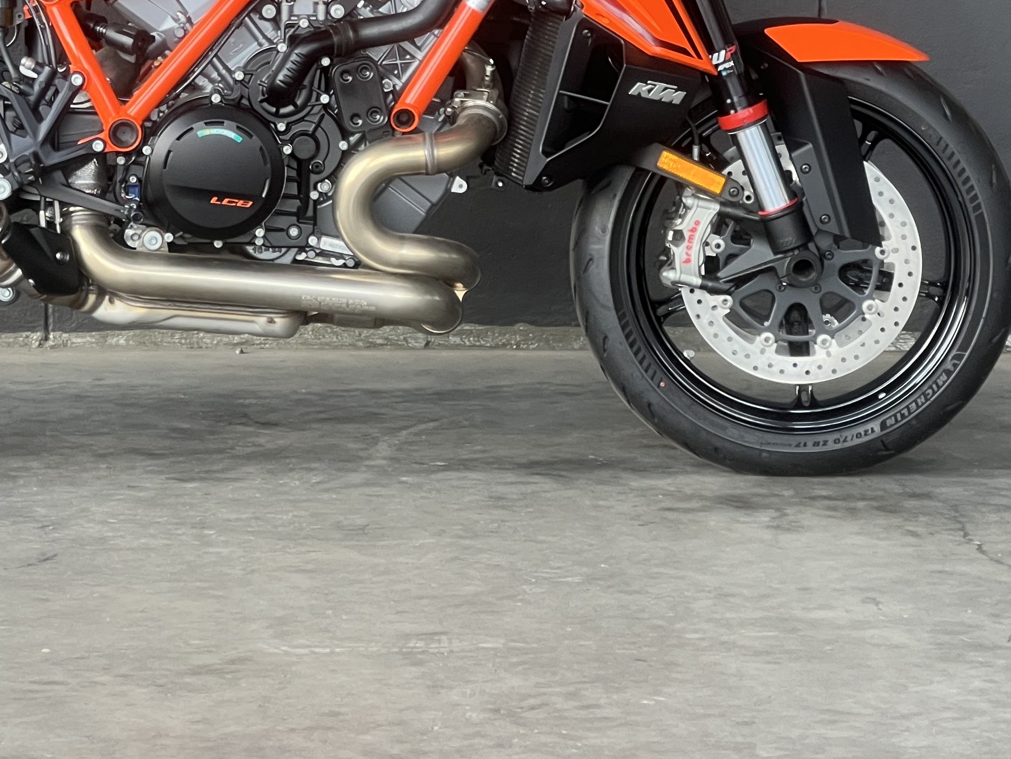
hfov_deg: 12.1
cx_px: 261
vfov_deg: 9.0
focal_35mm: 163
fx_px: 4761
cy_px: -9
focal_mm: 9
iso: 80
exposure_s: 1/99
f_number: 2.8
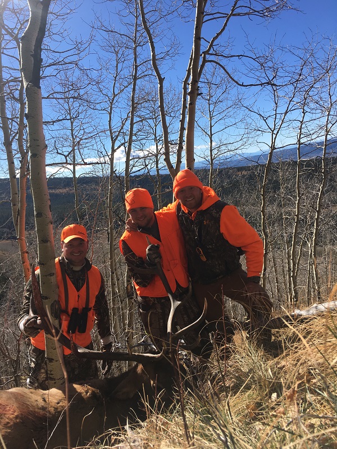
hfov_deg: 48.2
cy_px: 224
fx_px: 376
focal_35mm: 29
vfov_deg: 61.7
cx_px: 168
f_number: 2.2
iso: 25
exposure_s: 1/1261
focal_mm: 4.15
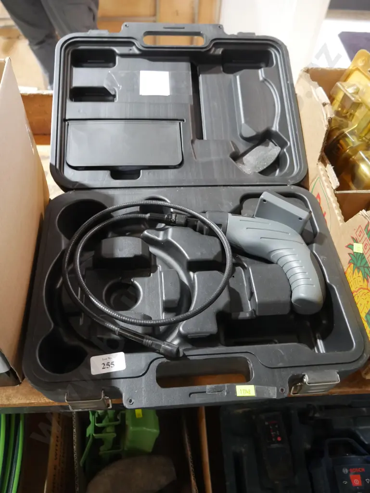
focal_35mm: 28
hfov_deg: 49.8
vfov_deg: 63.4
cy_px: 246
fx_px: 399
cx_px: 185
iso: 2500
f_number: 3.5
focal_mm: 14
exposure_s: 1/60
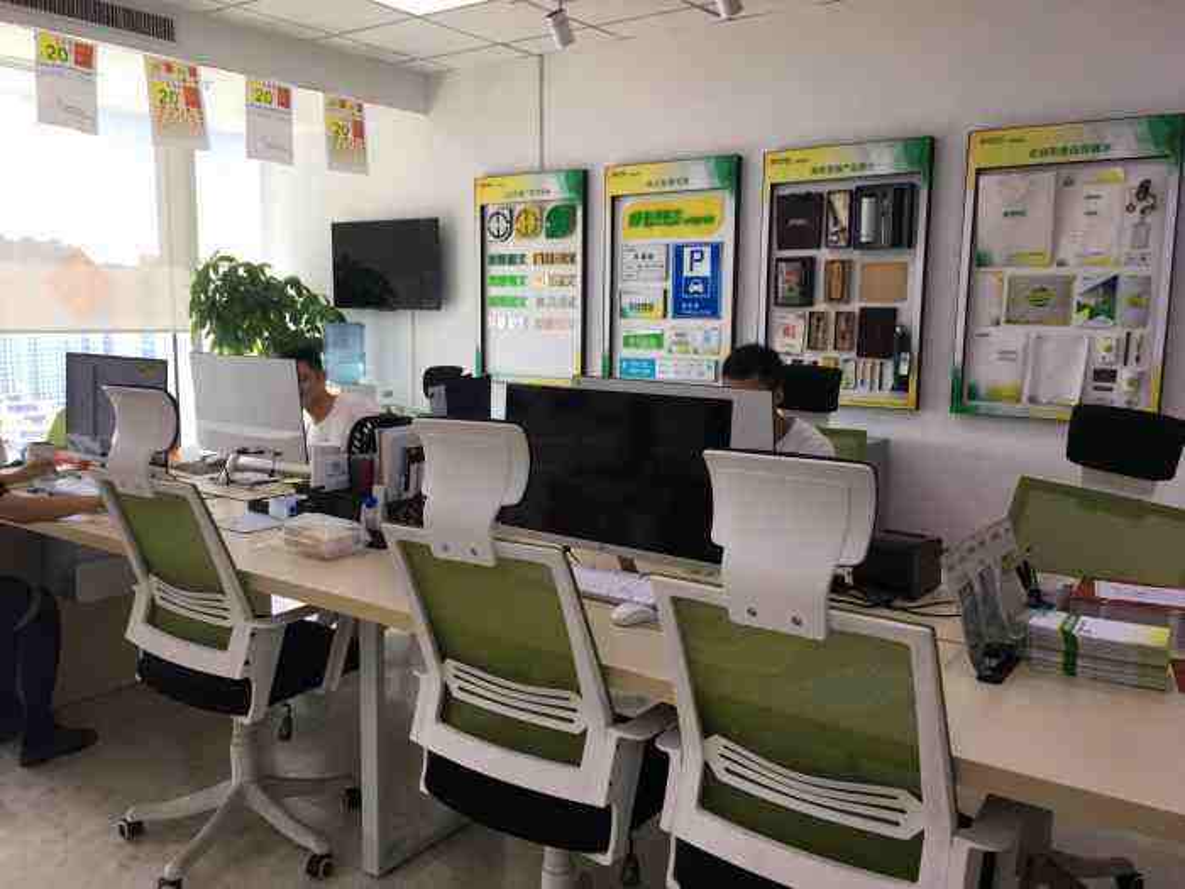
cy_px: 444
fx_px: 993
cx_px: 592
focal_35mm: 29
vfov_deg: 48.2
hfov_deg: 61.7
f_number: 2.2
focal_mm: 4.15
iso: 32
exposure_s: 1/50
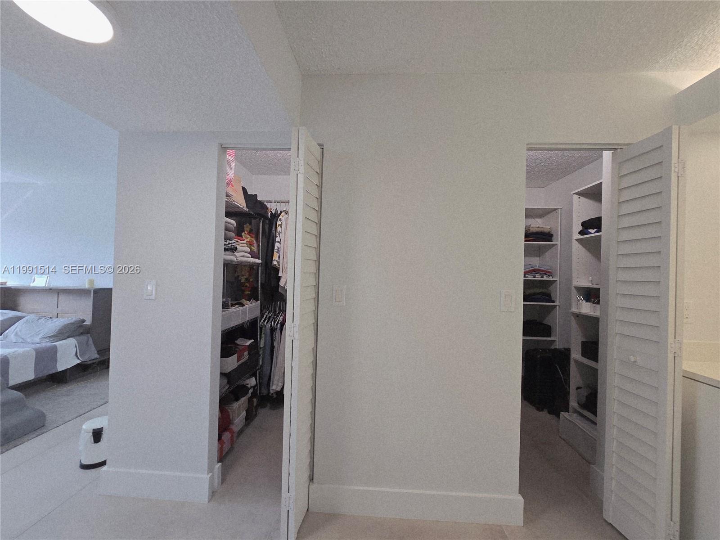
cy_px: 270
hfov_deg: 106.2
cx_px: 360
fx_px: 270
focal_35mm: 13
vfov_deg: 89.9
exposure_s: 1/54.1
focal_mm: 2.2
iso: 64
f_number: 2.2
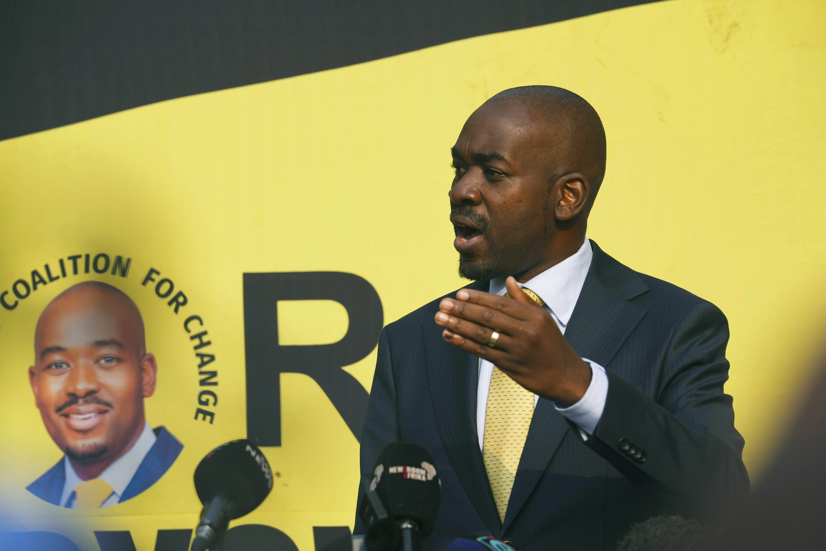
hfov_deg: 10.7
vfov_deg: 7.2
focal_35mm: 192
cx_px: 413
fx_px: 4405
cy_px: 276
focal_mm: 192
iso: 400
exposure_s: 1/1250
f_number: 7.1
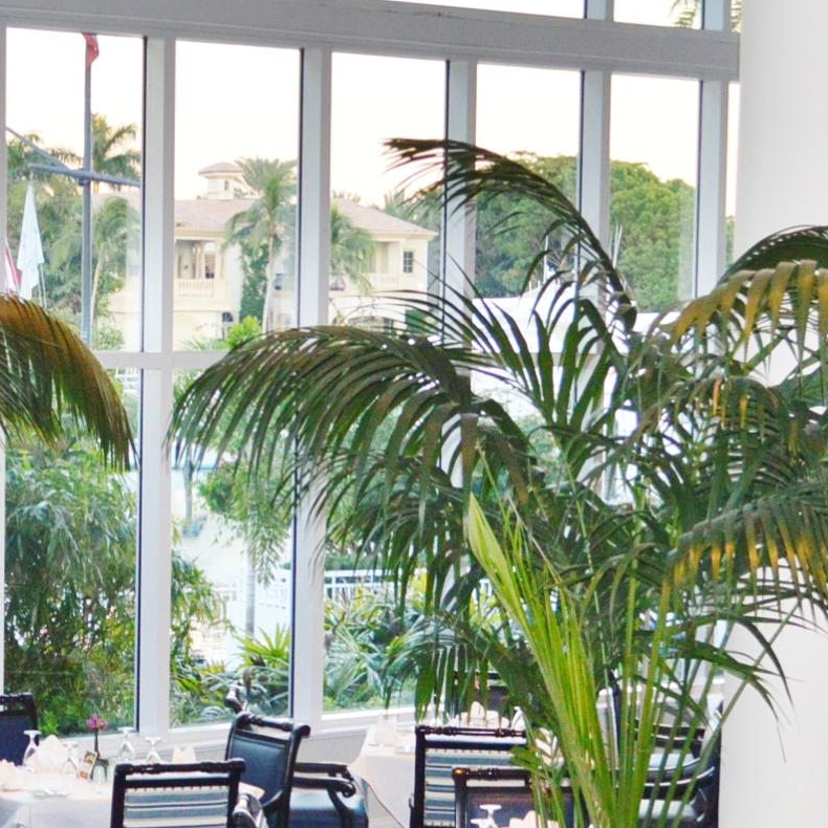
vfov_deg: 14.9
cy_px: 672
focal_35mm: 116
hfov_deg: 14.9
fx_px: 3139
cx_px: 87
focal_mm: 24
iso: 800
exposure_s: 1/60
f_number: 4
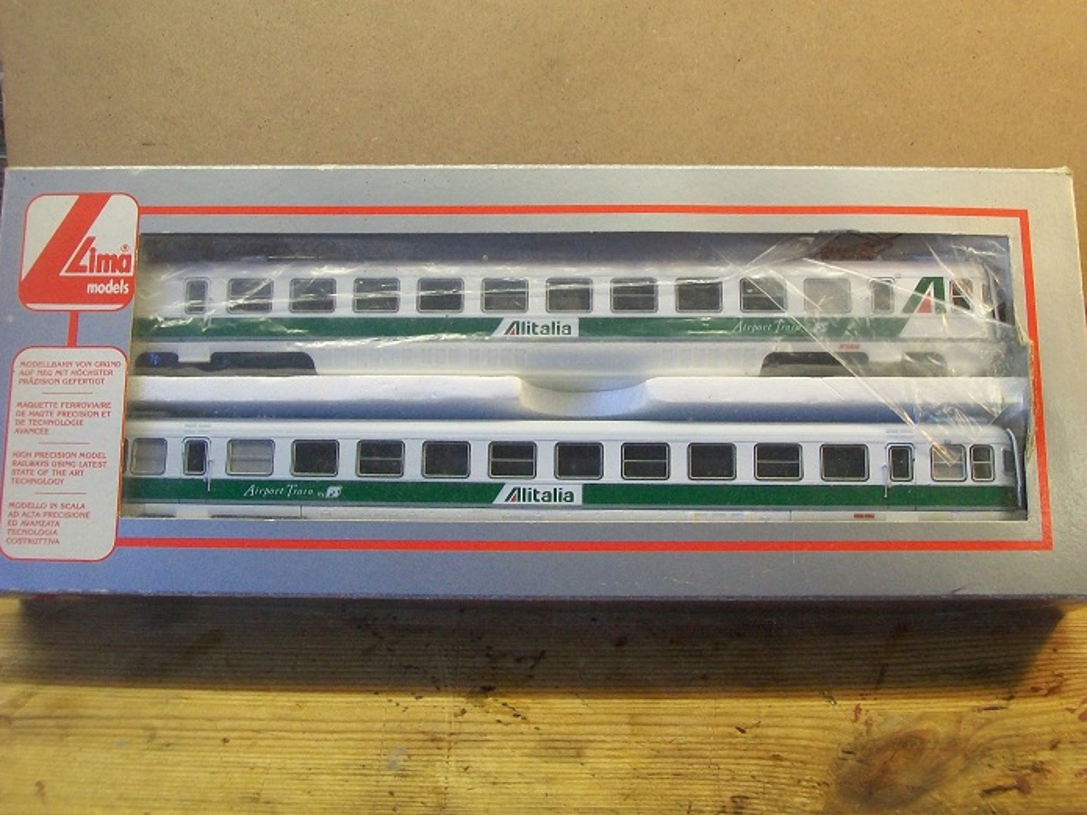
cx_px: 544
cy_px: 408
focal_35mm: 45
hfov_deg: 42.1
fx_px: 1413
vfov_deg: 32.2
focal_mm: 7.6
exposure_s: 1/60
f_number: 3
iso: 160
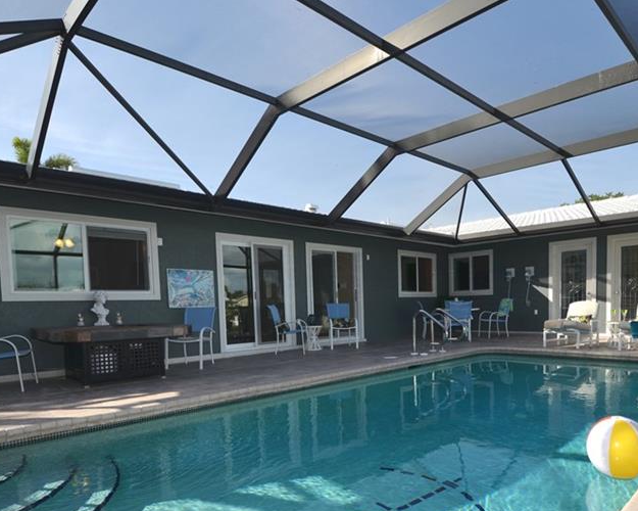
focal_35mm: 23
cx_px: 379
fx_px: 434
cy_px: 329
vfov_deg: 59.8
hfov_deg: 71.9
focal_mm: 10
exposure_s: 1/200
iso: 100
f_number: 7.1
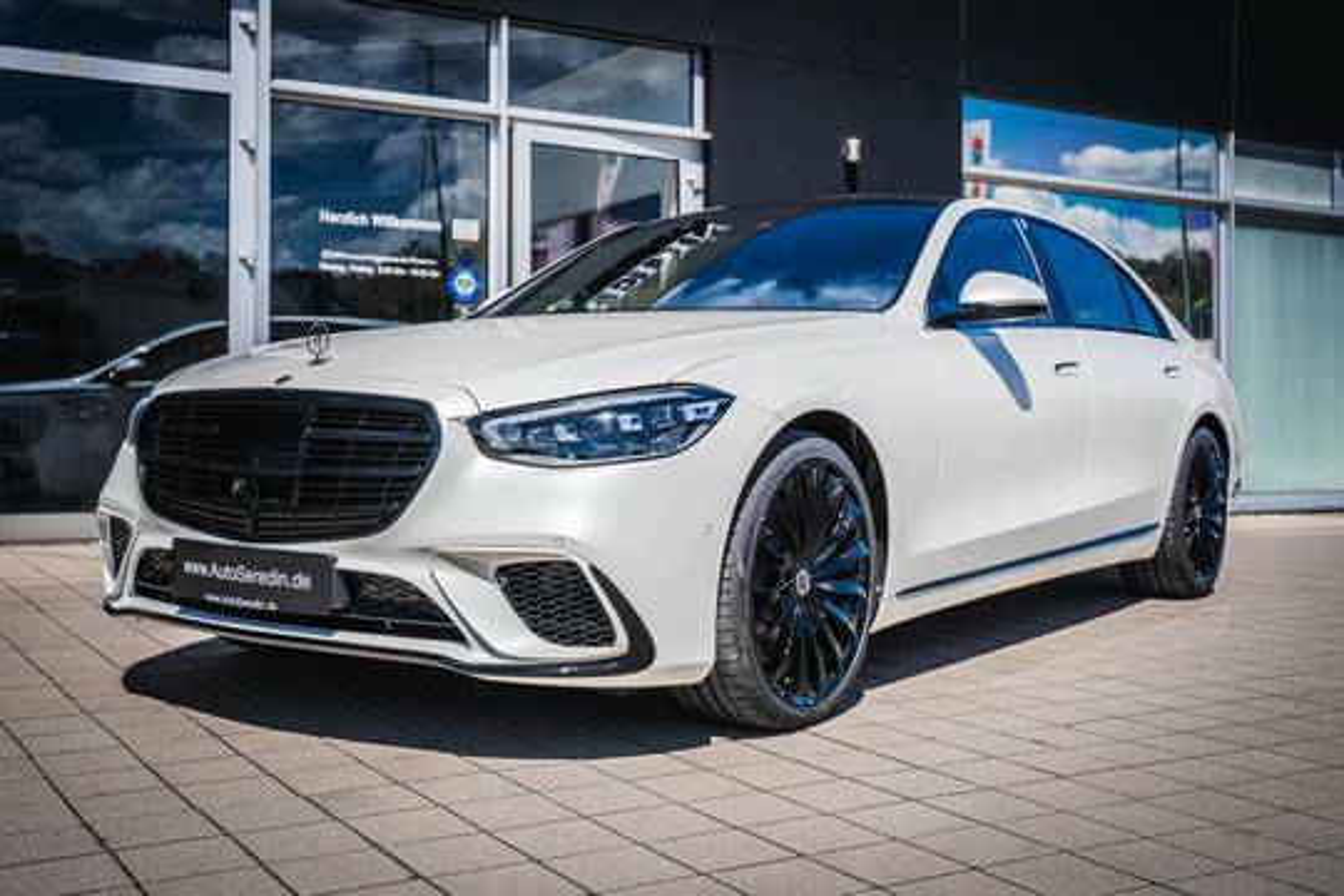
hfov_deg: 53.1
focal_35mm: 36
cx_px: 672
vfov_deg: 36.9
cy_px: 448
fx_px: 1344
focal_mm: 36
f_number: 5.6
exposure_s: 1/800
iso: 400
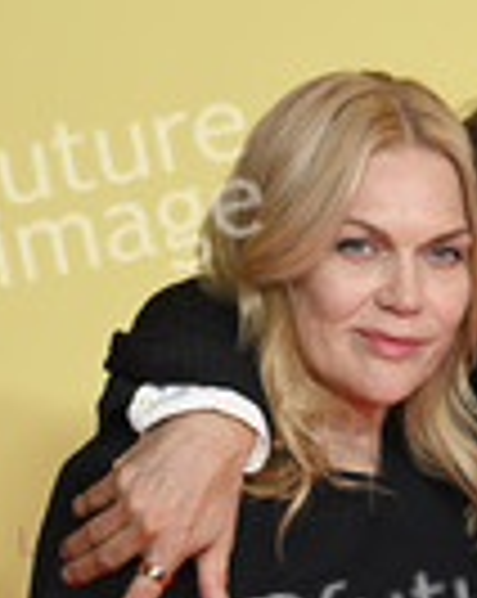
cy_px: 886
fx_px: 3750
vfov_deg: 8.9
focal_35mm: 212
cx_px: 522
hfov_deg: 7.2
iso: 500
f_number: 5.6
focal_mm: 75
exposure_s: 1/160
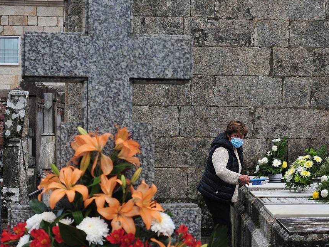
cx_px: 220
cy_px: 172
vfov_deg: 16.4
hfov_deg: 21.7
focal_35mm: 90
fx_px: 856
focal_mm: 50
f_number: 7.1
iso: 500
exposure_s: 1/1600
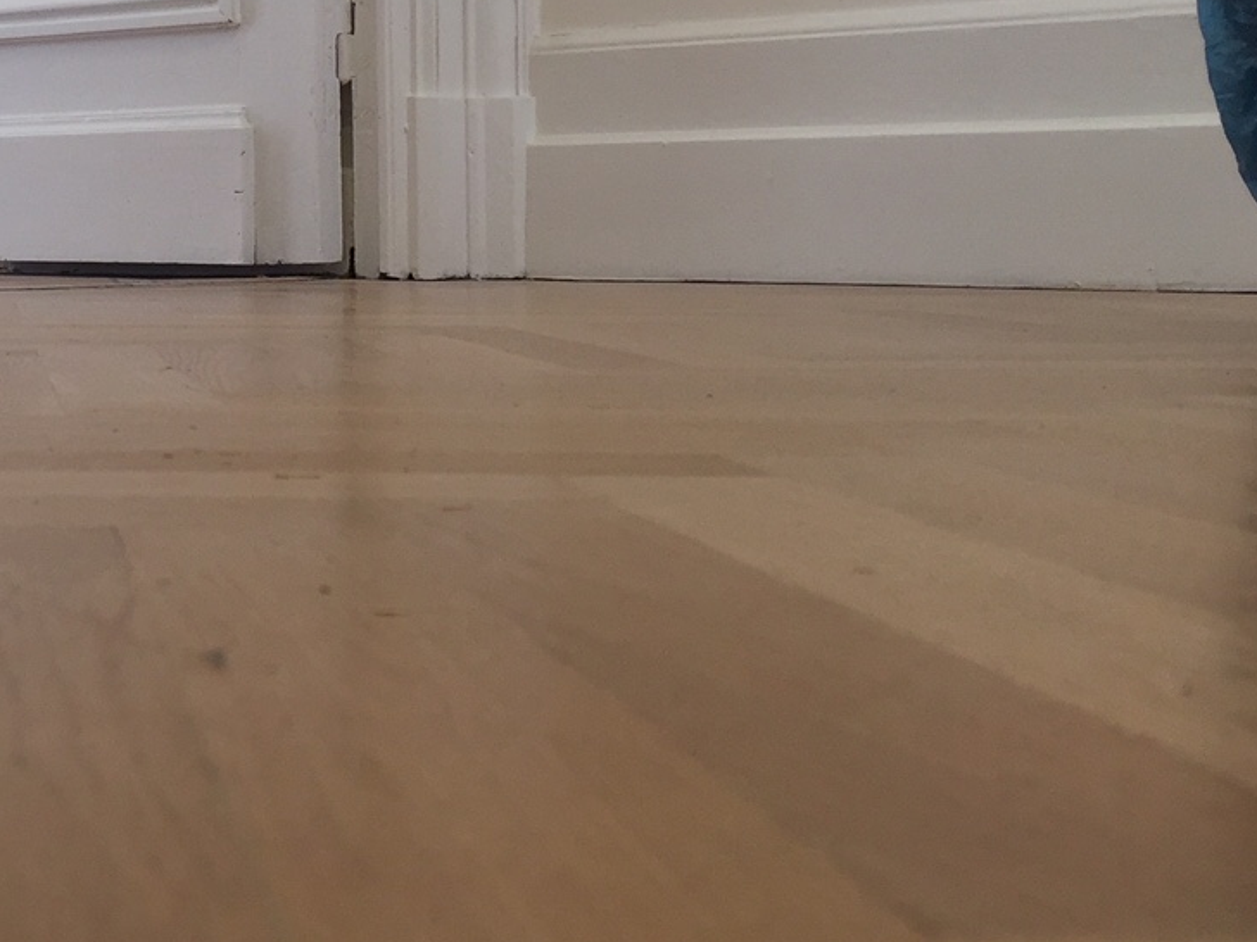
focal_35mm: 65
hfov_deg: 27.2
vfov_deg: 22.1
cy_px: 112
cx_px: -142
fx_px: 2360
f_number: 2.2
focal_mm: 4.15
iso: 40
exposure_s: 1/100
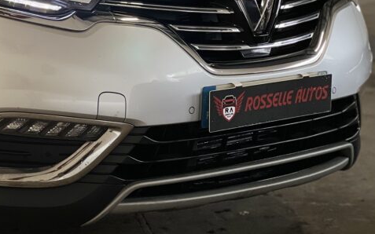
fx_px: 1400
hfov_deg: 15.2
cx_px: 72
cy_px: 18
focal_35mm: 137
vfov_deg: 9.5
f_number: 2.8
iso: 160
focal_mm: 9
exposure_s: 1/45
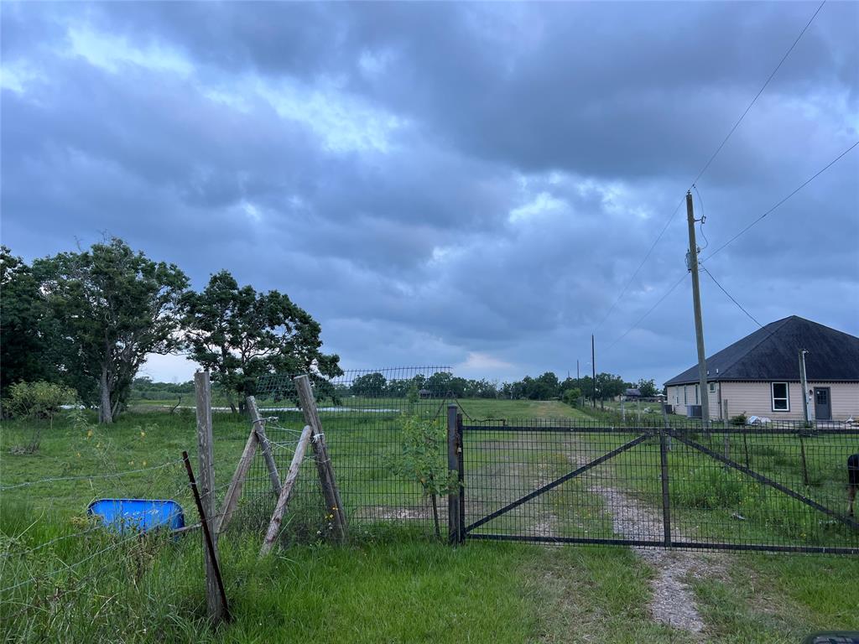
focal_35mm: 26
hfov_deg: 67.3
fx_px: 645
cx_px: 430
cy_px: 322
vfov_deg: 53.1
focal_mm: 5.7
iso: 40
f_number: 1.5
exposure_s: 1/121
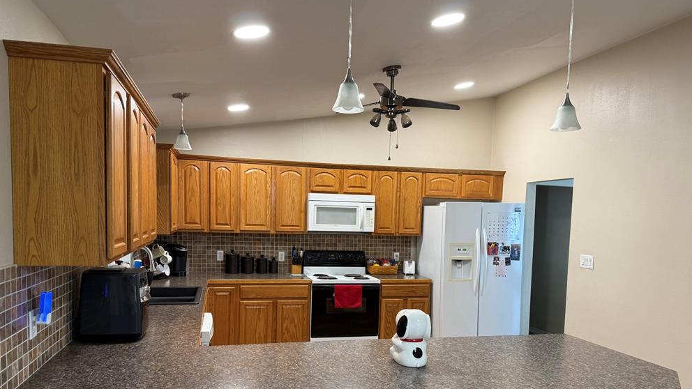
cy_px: 250
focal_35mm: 27
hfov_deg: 69.9
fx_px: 495
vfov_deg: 42.5
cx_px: 340
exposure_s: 1/60
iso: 125
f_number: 1.78
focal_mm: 6.76
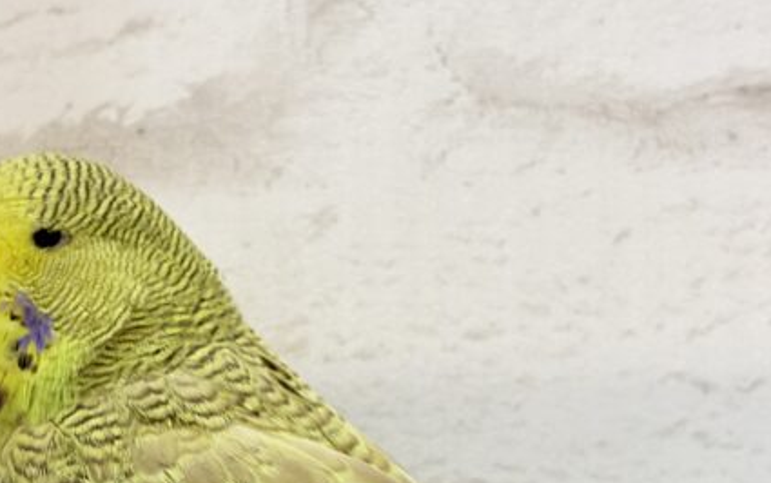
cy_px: 434
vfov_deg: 15.6
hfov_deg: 24.7
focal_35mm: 83
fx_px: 1745
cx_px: 221
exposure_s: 1/50
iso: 50
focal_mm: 5.96
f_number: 1.6
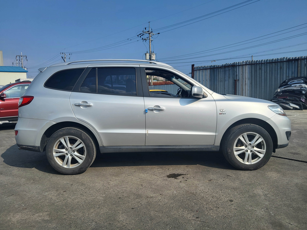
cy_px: 115
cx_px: 154
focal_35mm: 26
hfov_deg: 67.3
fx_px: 231
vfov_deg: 53.1
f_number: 1.8
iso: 12
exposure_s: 1/919
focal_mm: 3.98
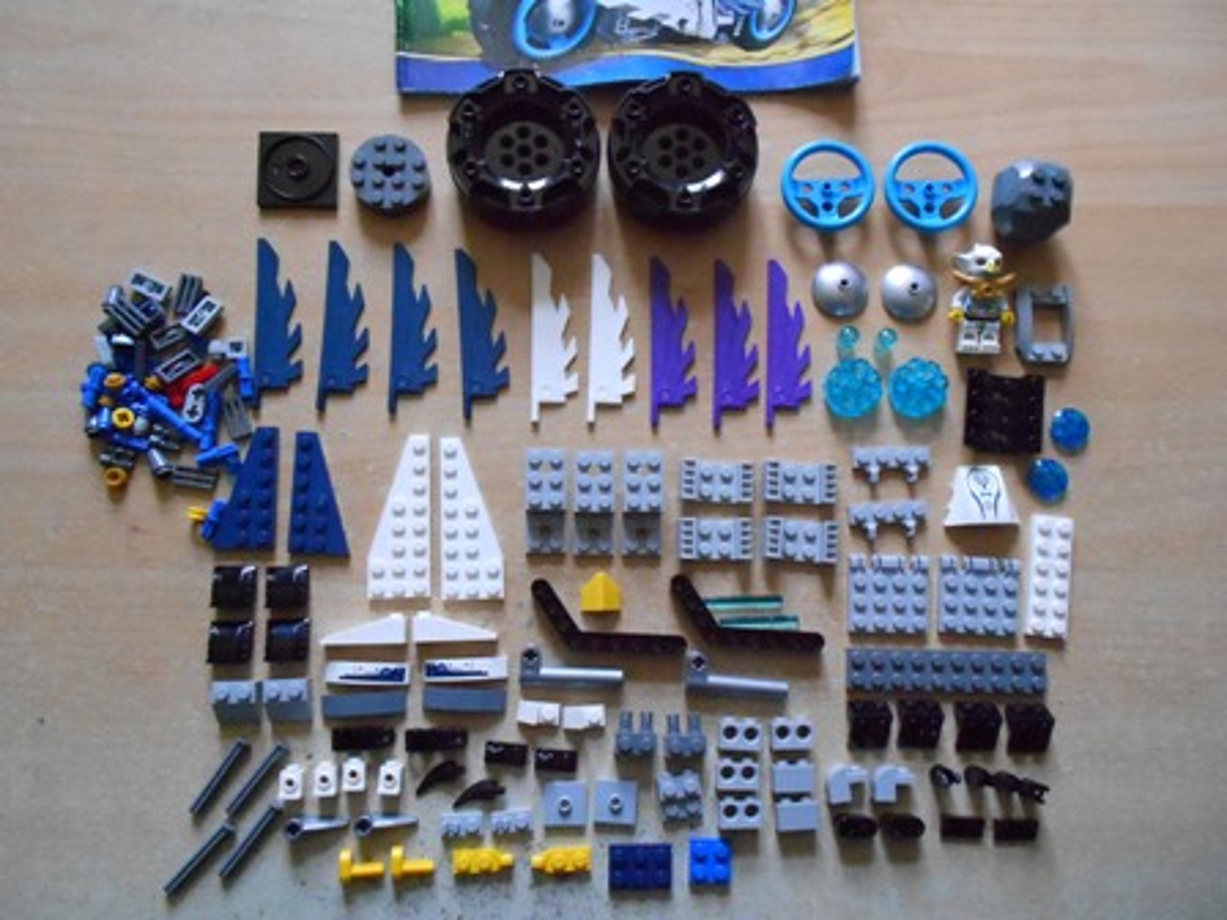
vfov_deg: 53.1
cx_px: 614
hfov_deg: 67.3
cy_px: 460
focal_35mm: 26
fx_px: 922
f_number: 3.2
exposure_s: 1/40
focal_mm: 4.6
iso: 800
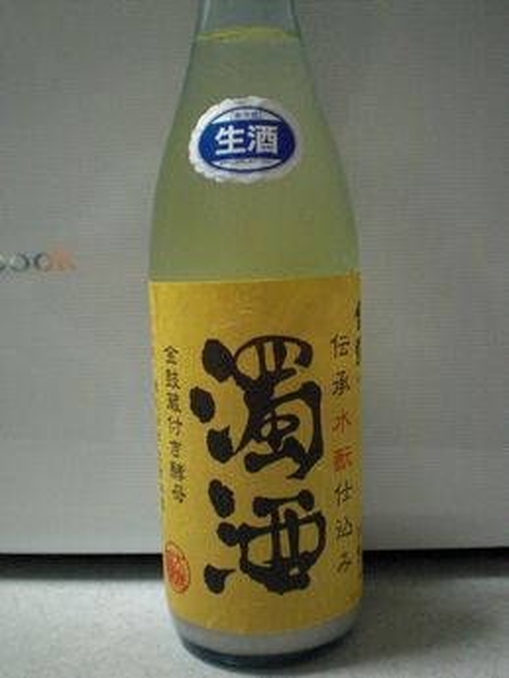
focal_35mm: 38
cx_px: 254
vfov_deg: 49.0
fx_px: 745
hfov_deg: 37.7
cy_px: 339
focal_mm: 6.3
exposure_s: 1/50
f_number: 3.1
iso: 800
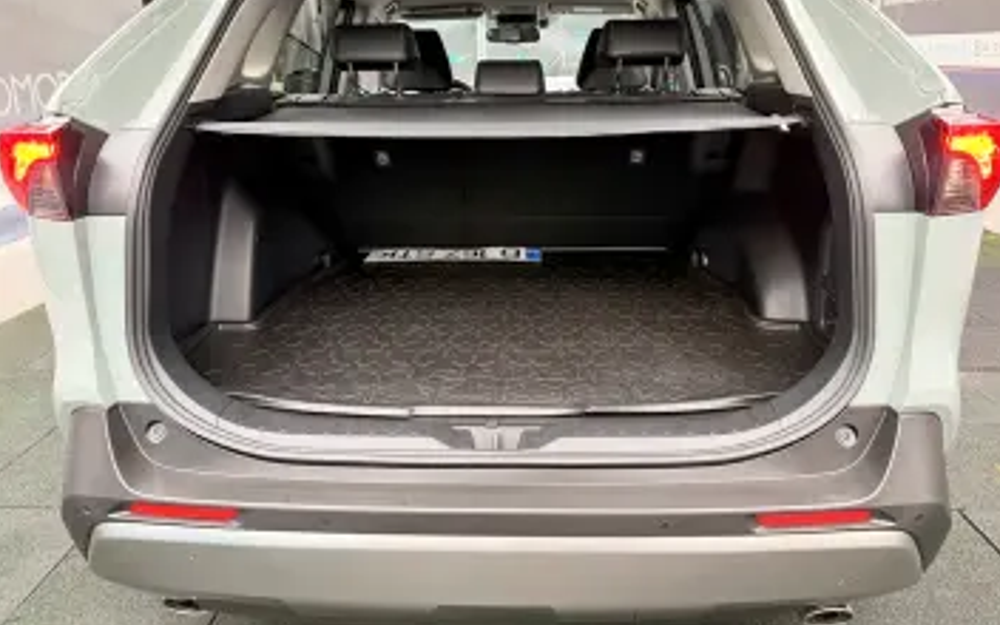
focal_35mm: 26
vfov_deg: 47.3
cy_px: 253
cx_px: 506
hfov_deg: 70.4
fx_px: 709
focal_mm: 6.76
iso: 500
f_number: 1.78
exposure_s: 1/60
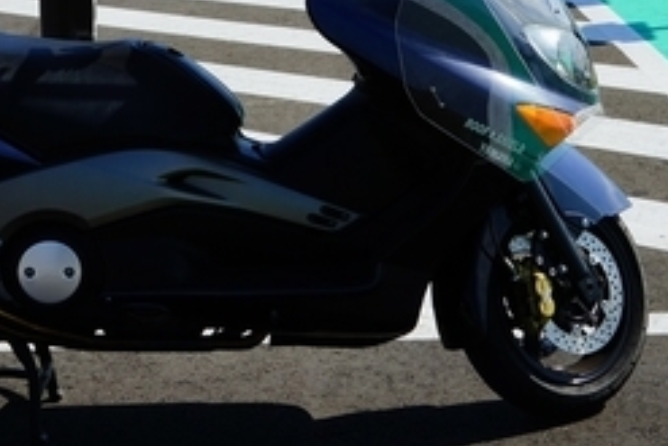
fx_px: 2042
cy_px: -187
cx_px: 306
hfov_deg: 18.6
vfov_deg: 12.0
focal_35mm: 110
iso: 100
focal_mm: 34
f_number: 11
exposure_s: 1/200
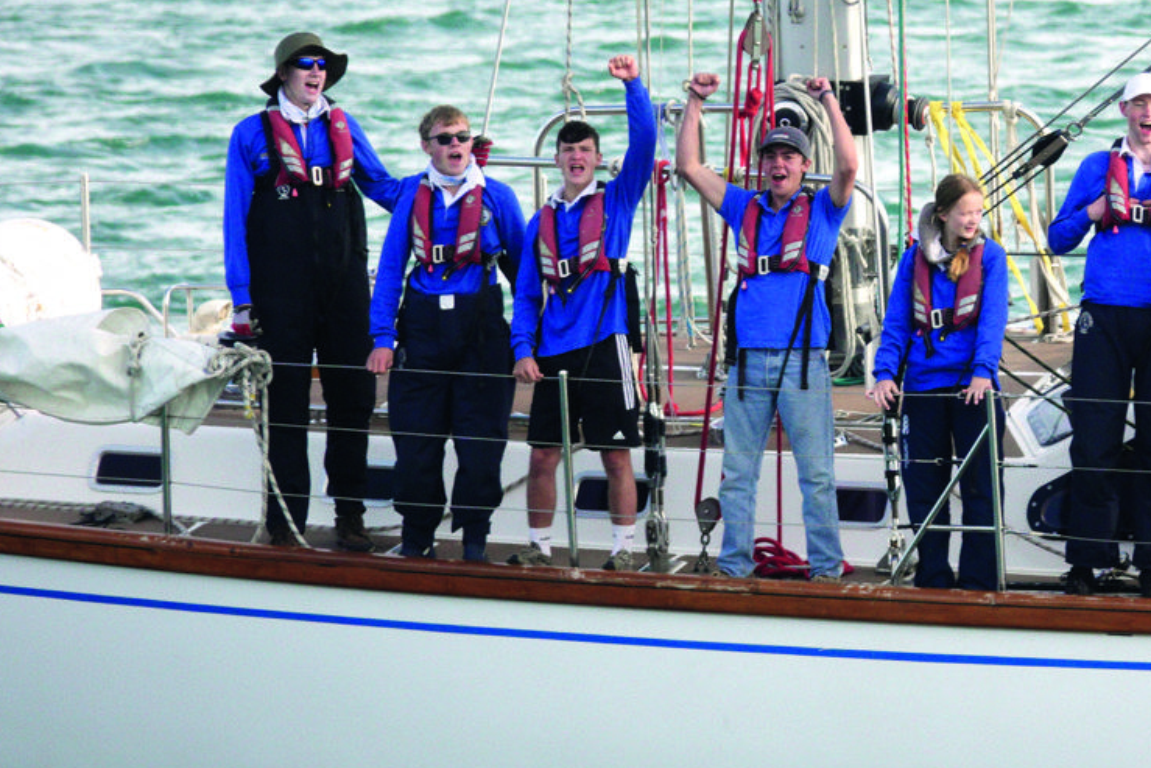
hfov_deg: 2.0
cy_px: 316
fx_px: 33128
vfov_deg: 1.3
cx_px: 805
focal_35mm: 1036
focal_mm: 212.77
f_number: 4.5
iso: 400
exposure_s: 1/1000
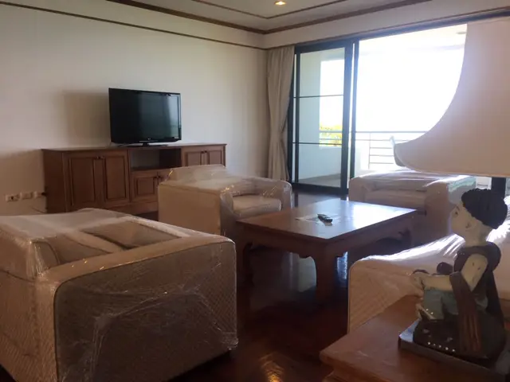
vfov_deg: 48.2
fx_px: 427
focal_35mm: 29
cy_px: 191
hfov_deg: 61.7
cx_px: 255
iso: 32
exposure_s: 1/100
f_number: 2.2
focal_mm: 4.15
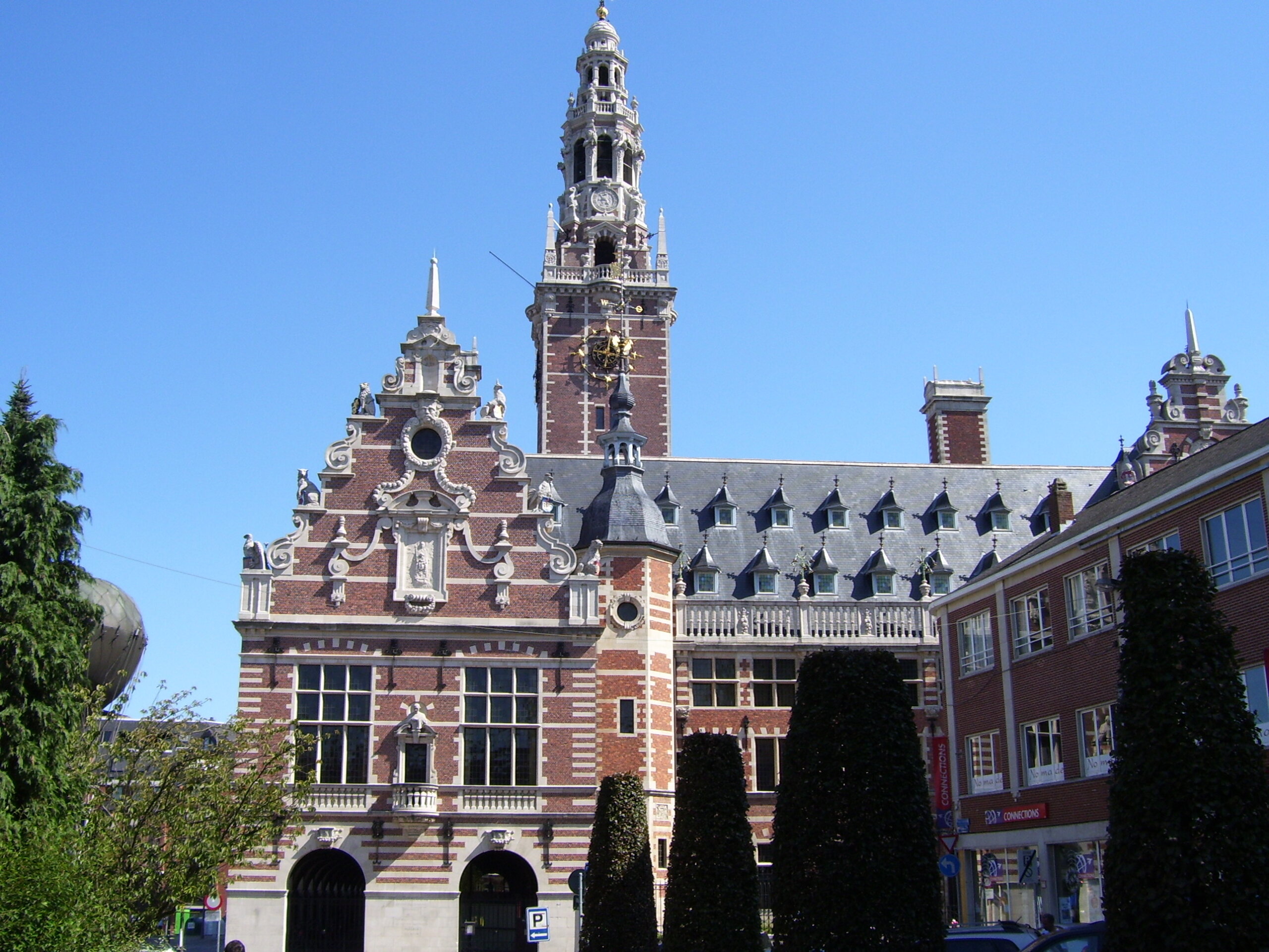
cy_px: 476
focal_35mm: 37
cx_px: 634
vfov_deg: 38.7
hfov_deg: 50.1
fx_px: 1356
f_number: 4.8
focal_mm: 6
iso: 80
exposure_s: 1/350
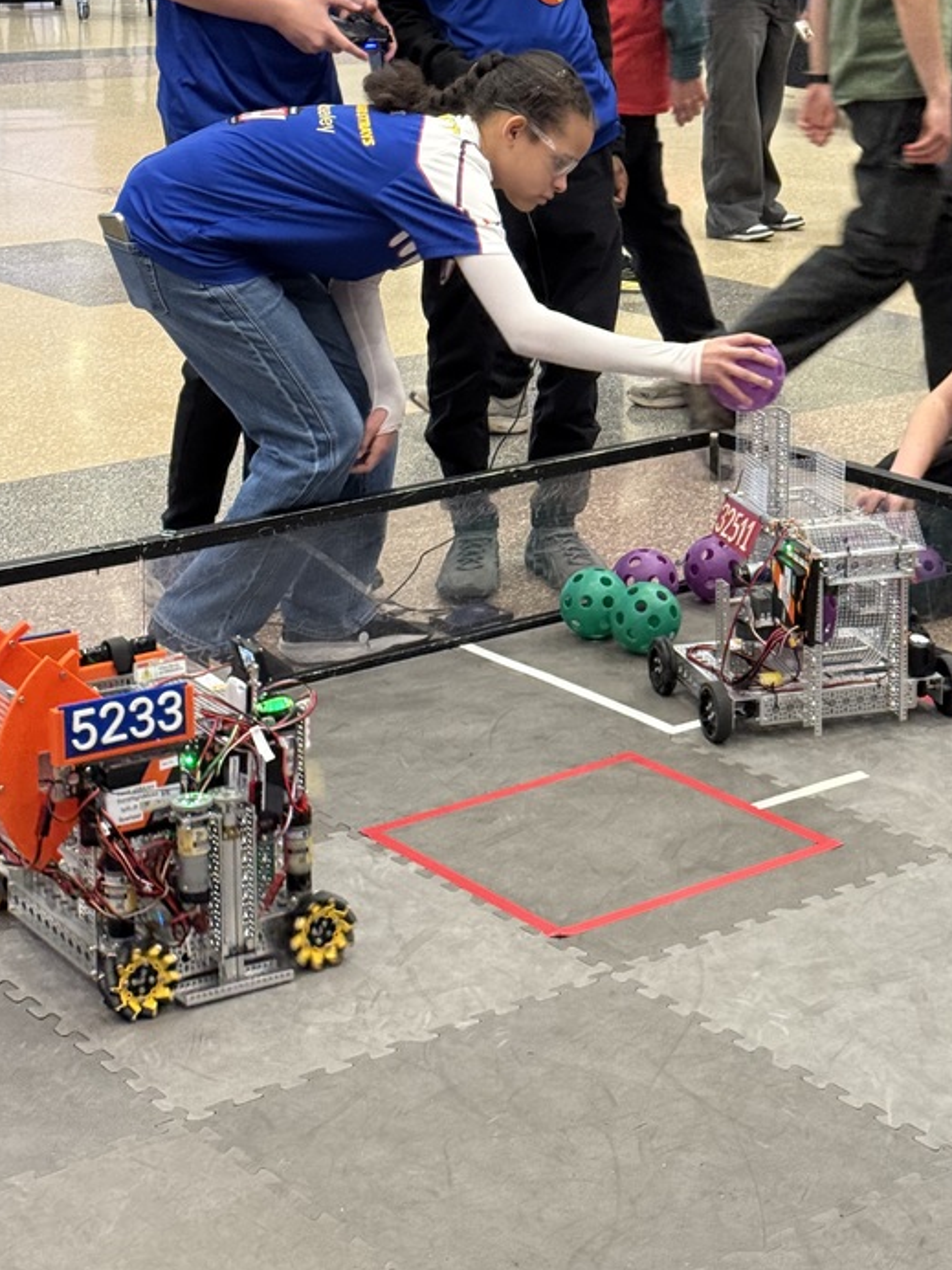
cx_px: 659
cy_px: 424
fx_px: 2603
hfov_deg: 20.6
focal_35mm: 71
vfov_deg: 27.2
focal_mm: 6.76
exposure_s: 1/60
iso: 250
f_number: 1.78
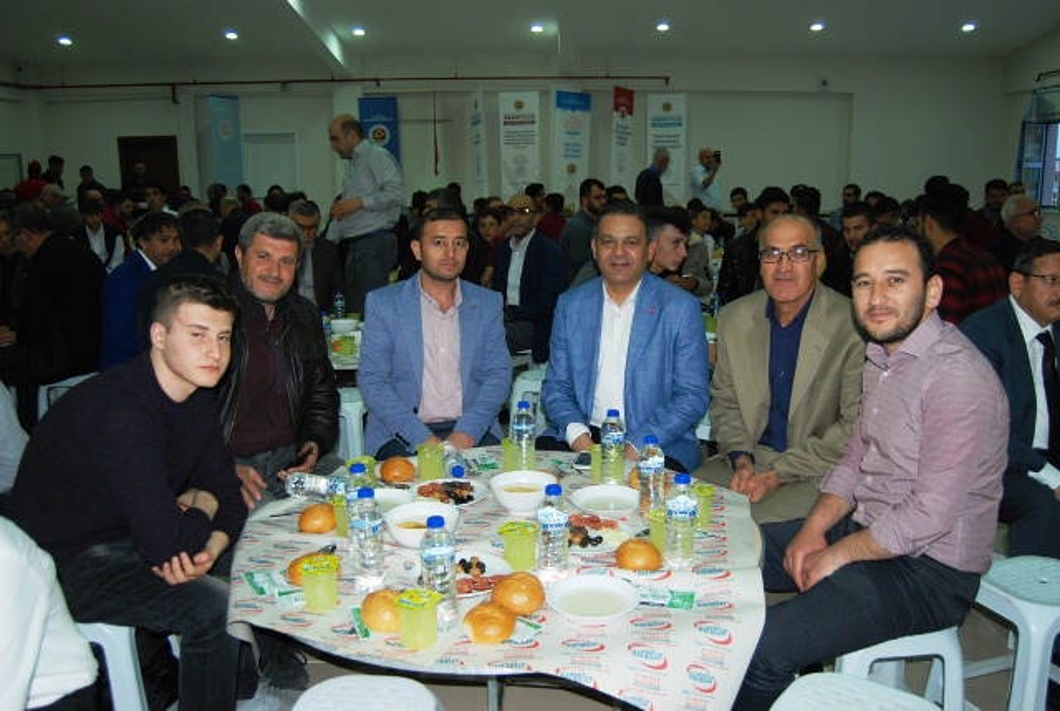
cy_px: 356
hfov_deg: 61.8
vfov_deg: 43.8
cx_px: 530
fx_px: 885
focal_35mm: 30
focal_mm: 20
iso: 400
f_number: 4
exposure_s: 1/60
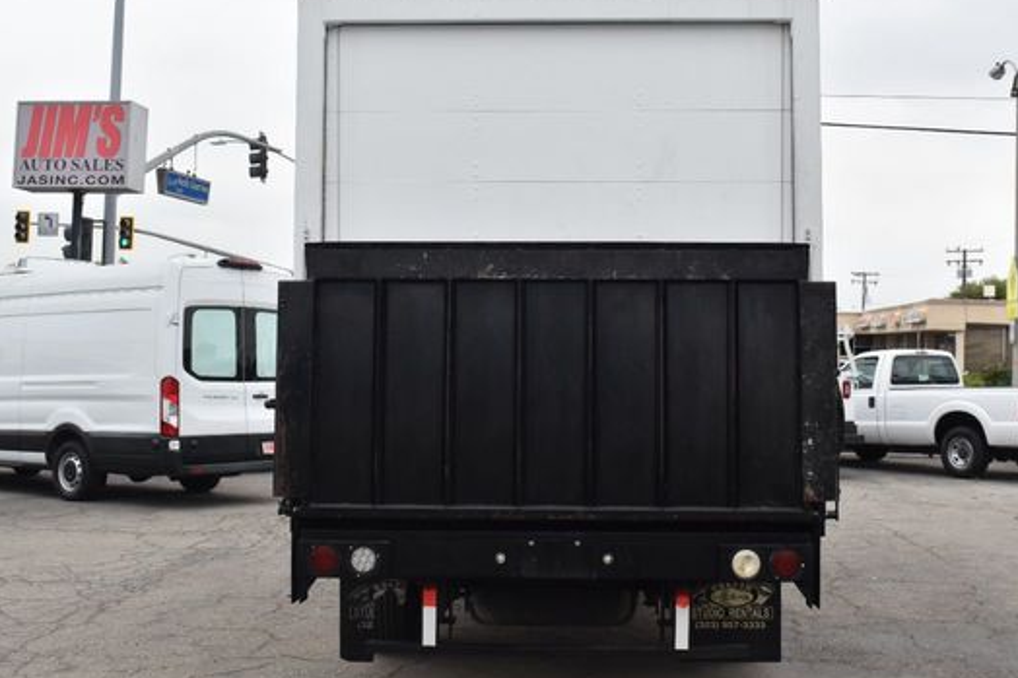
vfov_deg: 30.5
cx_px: 556
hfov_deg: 44.5
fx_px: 1244
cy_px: 308
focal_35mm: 44
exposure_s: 1/320
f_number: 9
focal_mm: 24
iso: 400
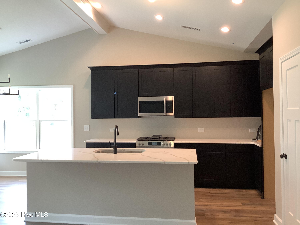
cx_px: 150
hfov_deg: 58.4
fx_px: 269
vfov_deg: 45.4
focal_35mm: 31
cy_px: 112
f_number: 2.4
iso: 125
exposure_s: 1/50
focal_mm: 3.3
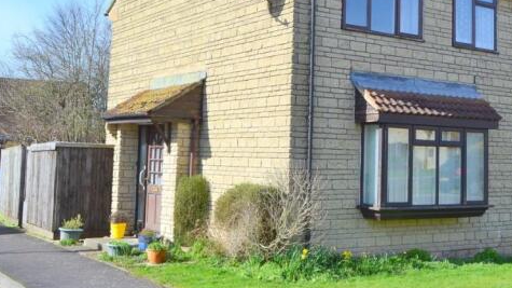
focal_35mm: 52
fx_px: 706
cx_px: 345
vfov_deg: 22.8
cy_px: 66
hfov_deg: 39.4
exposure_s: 1/400
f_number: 11
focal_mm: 24
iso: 400
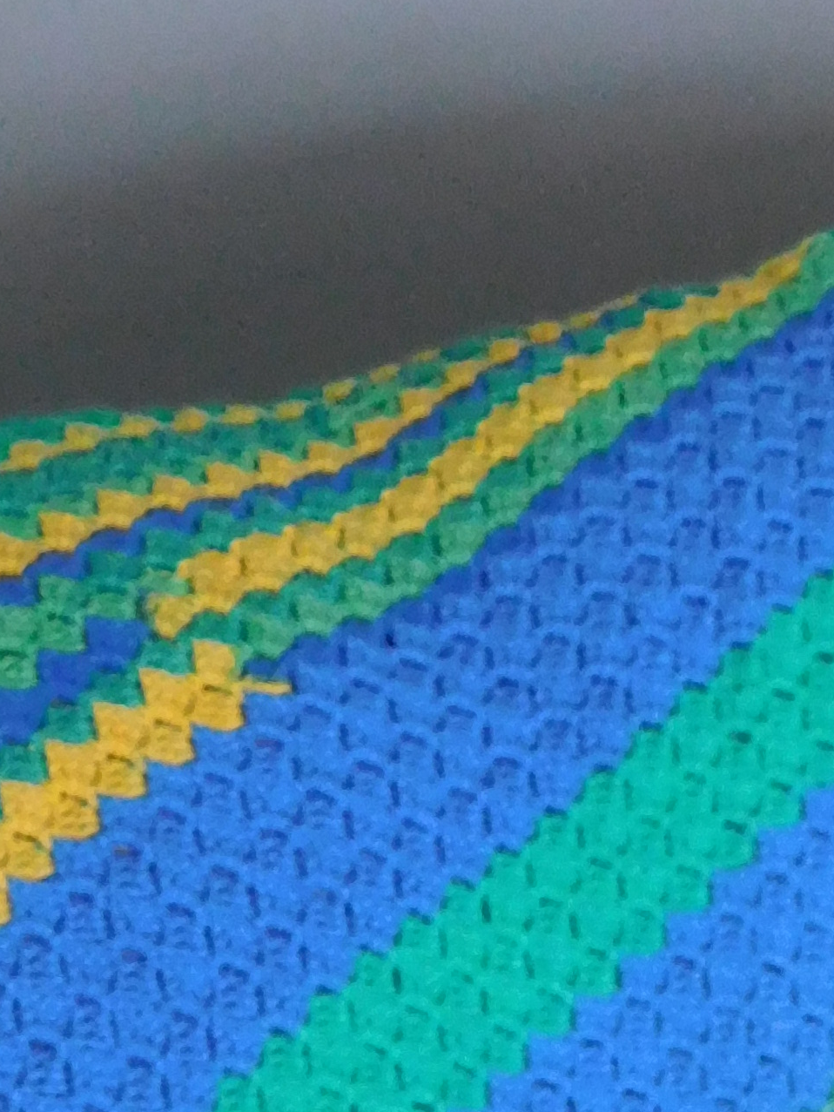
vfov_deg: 20.7
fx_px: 2666
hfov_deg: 17.7
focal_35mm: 83
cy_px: 1571
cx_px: 645
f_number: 3
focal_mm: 4
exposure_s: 1/15
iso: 400
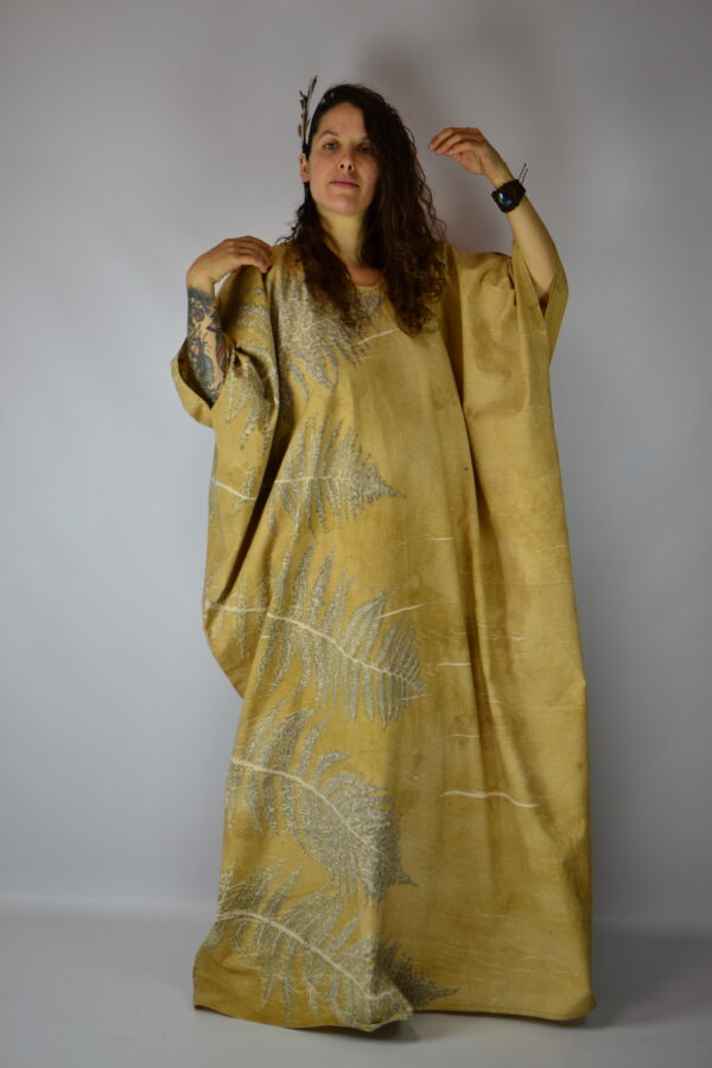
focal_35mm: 52
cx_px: 356
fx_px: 1557
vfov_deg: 37.9
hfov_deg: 25.8
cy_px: 534
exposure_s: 1/125
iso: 100
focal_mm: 35
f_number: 1.8
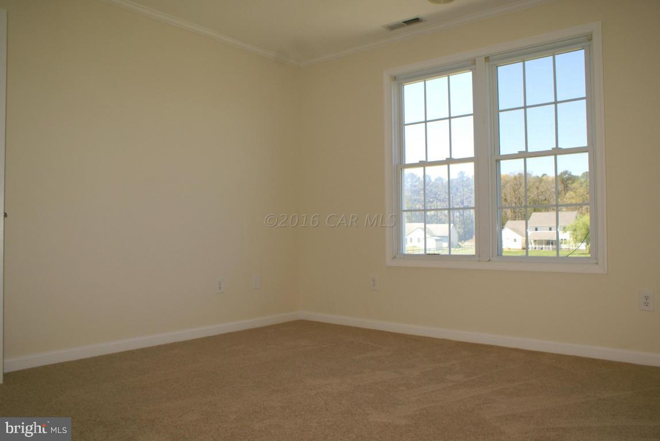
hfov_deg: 67.3
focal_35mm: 27
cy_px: 220
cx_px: 330
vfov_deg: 48.0
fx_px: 495
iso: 100
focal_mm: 18
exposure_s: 1/125
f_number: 7.1
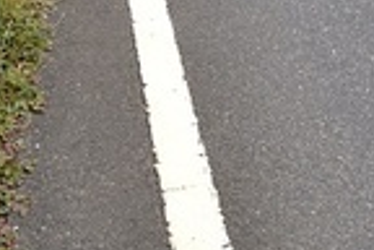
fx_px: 810
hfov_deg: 25.3
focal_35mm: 78
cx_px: 330
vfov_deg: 13.4
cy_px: -331
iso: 160
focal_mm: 10
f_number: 3.5
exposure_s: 1/800
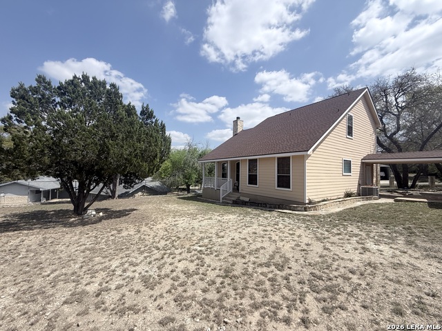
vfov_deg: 85.7
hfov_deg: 102.1
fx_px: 179
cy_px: 166
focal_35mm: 14
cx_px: 221
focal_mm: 2.22
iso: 50
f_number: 2.2
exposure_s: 1/2841
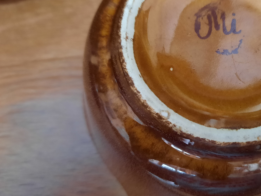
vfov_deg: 38.6
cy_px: 83
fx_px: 279
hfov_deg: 48.5
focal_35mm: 37
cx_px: 190
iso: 500
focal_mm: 4.6
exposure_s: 1/25
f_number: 2
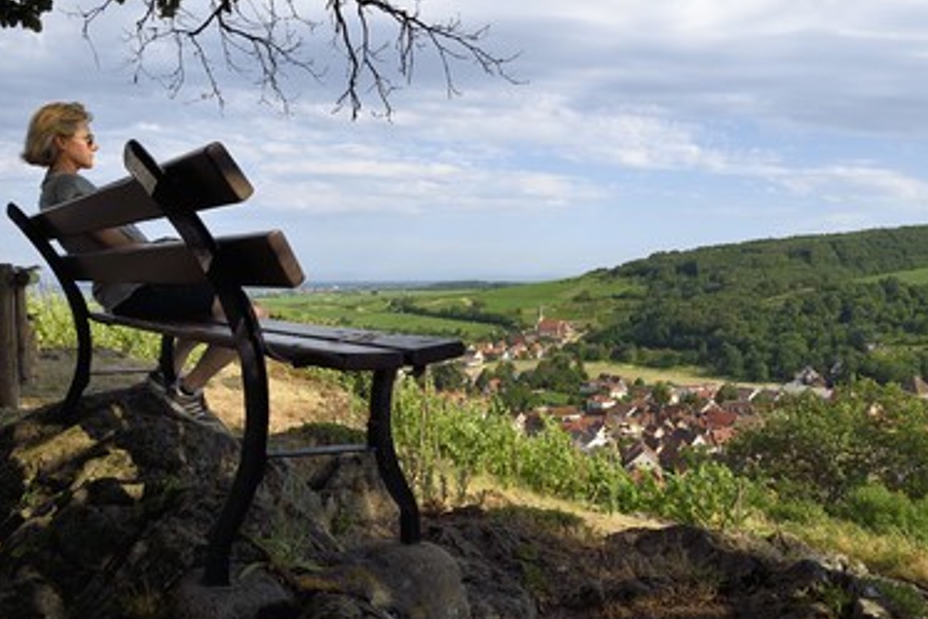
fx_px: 696
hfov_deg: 67.4
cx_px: 465
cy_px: 328
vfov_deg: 47.9
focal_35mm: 27
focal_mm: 24
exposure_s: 1/200
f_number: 13
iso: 200
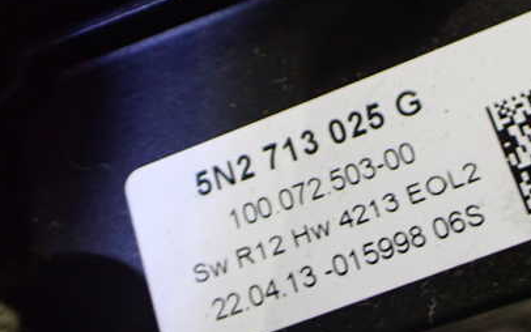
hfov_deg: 41.9
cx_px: 368
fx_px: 680
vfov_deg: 27.4
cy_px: 193
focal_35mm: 47
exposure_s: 1/30
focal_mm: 5.4
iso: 800
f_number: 2.3
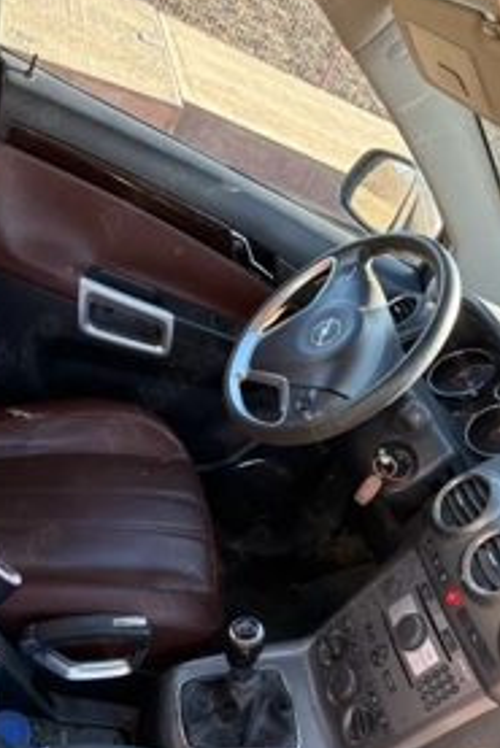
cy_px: 410
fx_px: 811
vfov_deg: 49.5
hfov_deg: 34.2
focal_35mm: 39
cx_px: 238
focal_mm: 5.96
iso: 100
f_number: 1.6
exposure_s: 1/238
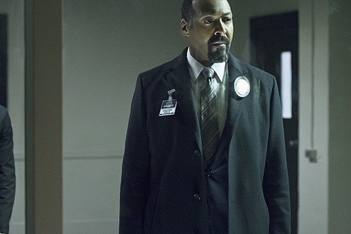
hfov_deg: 19.9
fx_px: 995
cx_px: 114
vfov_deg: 13.4
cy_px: 113
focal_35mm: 102
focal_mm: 70
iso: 3200
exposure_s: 1/80
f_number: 2.8
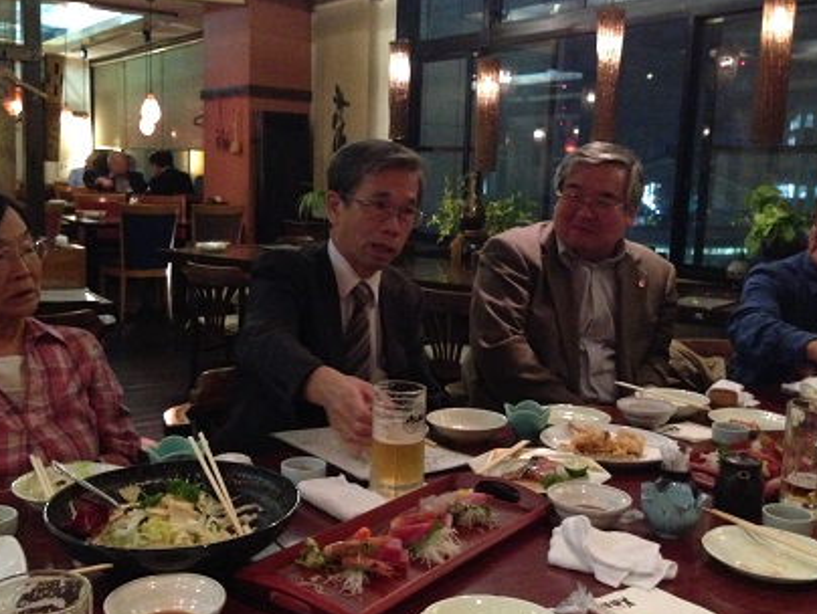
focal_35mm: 40
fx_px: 945
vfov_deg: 36.0
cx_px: 431
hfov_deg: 46.7
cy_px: 303
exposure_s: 1/15
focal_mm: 4.12
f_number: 2.4
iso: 800
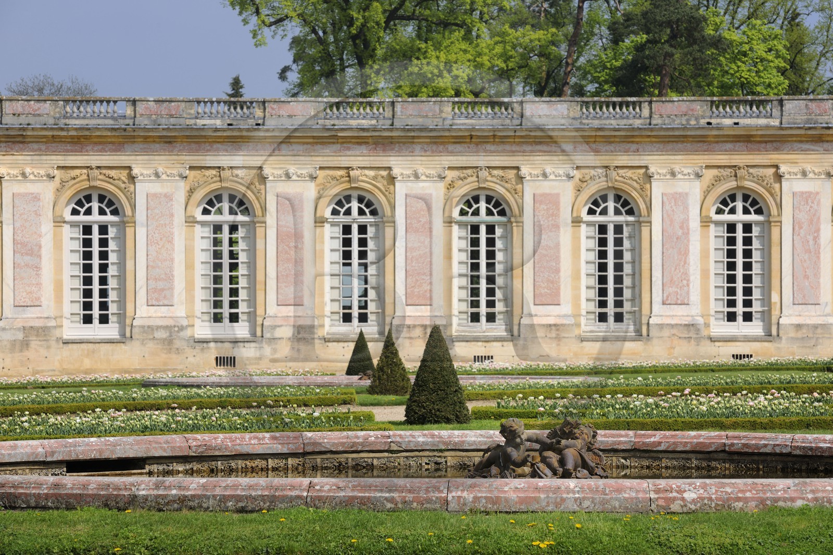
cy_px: 278
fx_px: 3239
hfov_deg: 14.7
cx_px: 416
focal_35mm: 140
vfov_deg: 9.8
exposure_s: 1/160
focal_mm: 140
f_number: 9
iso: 100
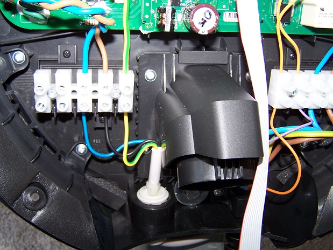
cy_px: 125
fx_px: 365
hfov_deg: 49.0
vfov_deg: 37.7
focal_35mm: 38
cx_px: 166
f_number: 2.8
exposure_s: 1/60
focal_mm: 6.3
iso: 80
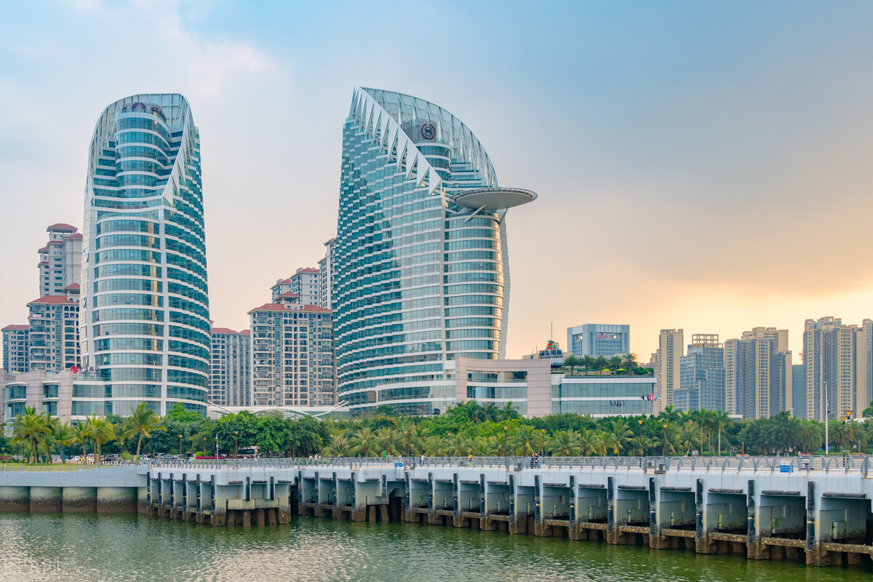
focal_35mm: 45
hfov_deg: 43.6
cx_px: 436
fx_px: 1091
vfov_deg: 29.9
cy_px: 291
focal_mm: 45
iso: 200
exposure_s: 1/160
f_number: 9
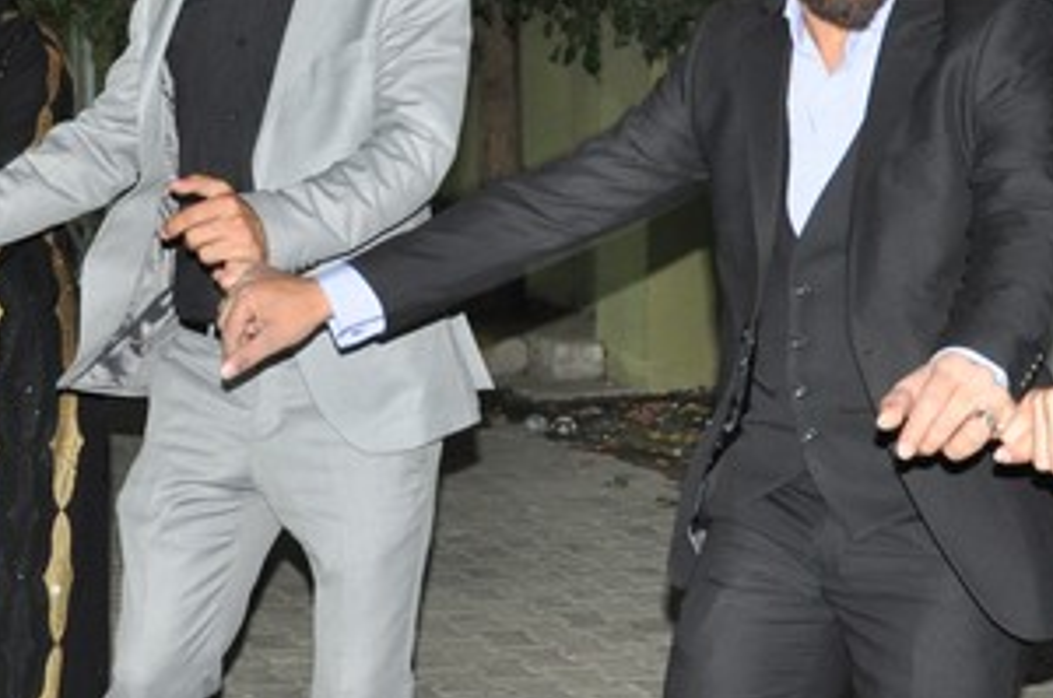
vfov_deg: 15.0
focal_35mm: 91
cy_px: 303
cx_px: 425
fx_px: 2657
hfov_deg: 22.4
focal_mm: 26
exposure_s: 1/60
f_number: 4.5
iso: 1250
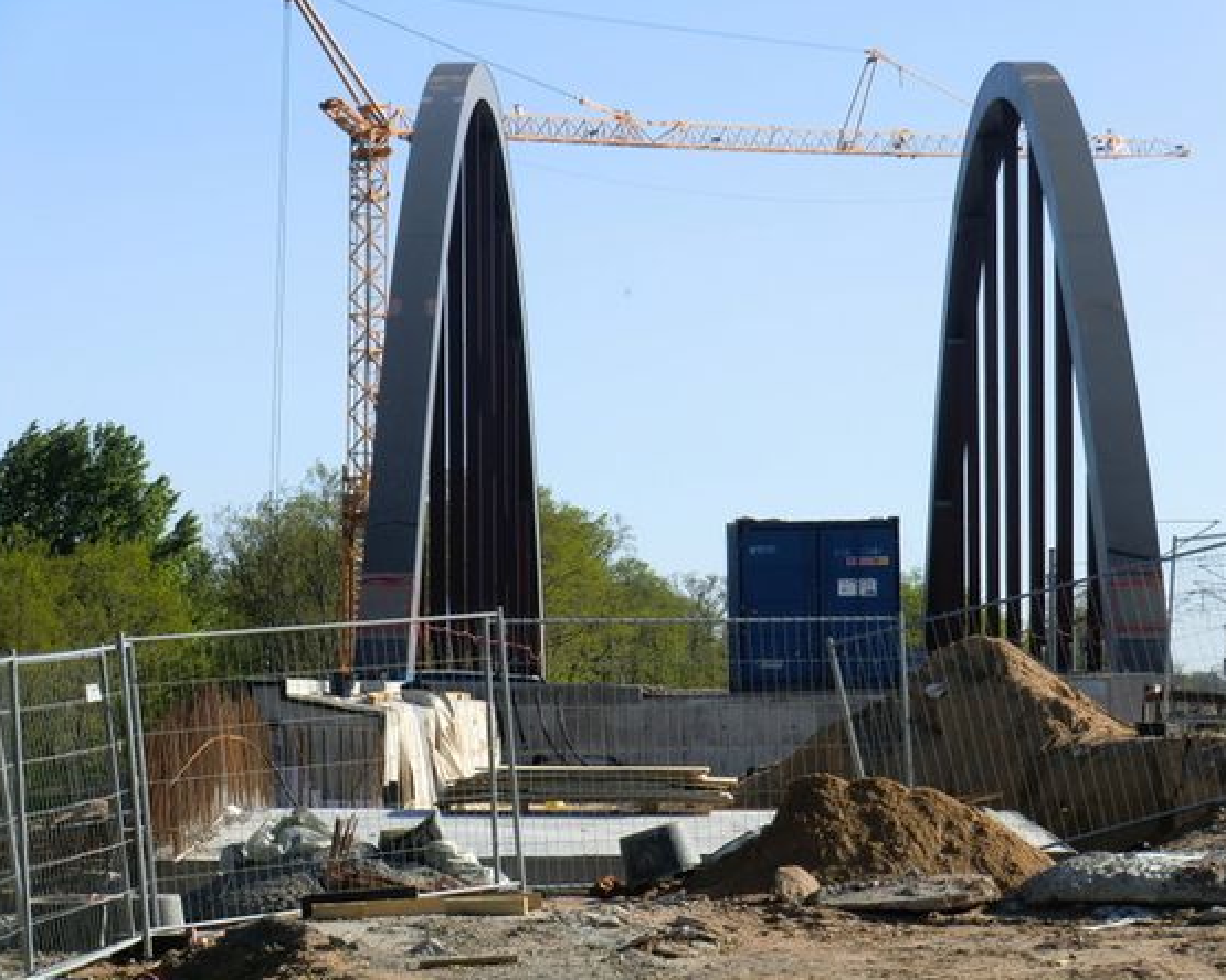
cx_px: 665
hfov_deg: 14.4
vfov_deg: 11.5
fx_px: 4862
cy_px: 471
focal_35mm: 134
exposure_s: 1/250
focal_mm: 22
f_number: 5.2
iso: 64
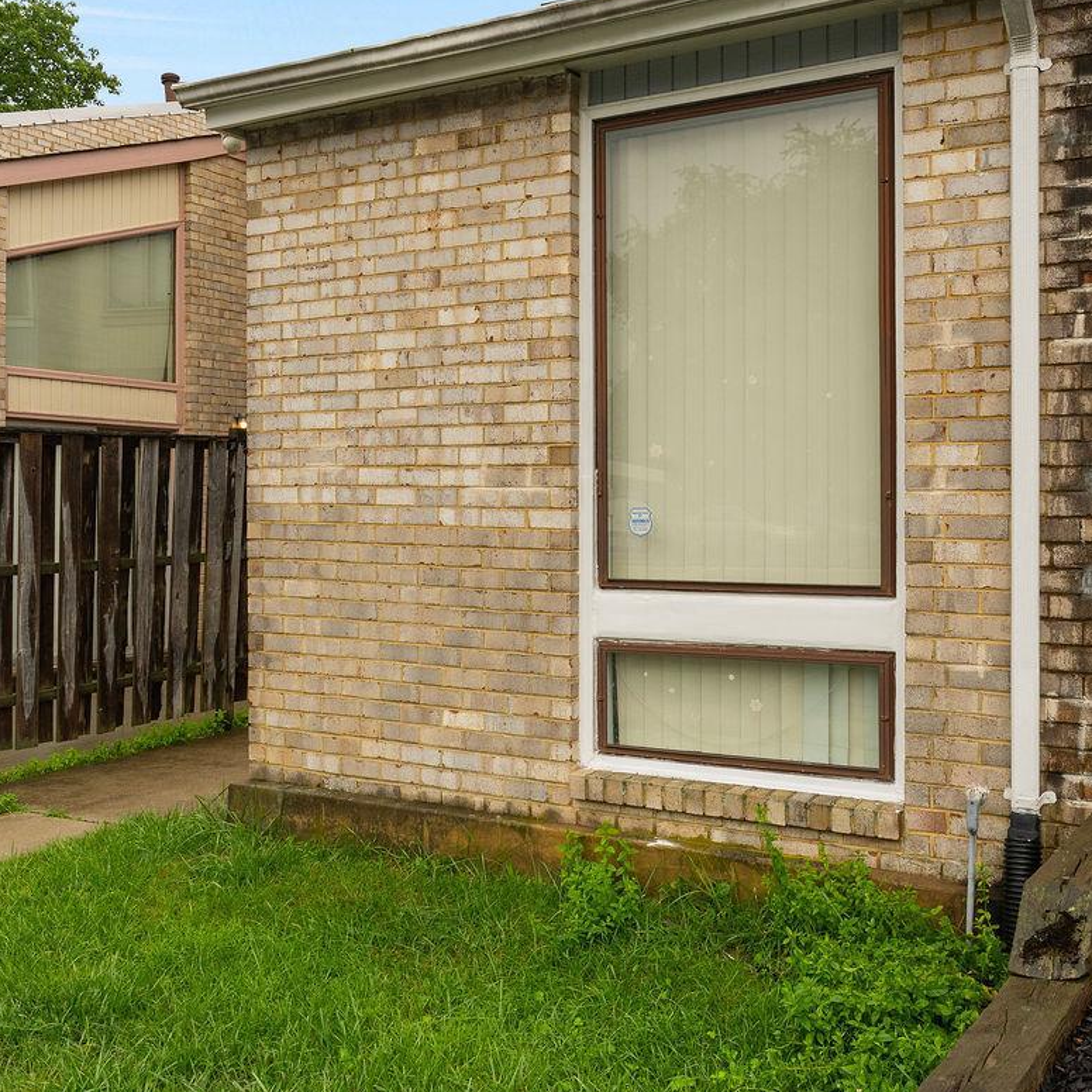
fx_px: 1178
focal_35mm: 33
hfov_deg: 49.6
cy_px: 479
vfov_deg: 49.6
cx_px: 603
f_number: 8
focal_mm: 19.6
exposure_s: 1/125
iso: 320
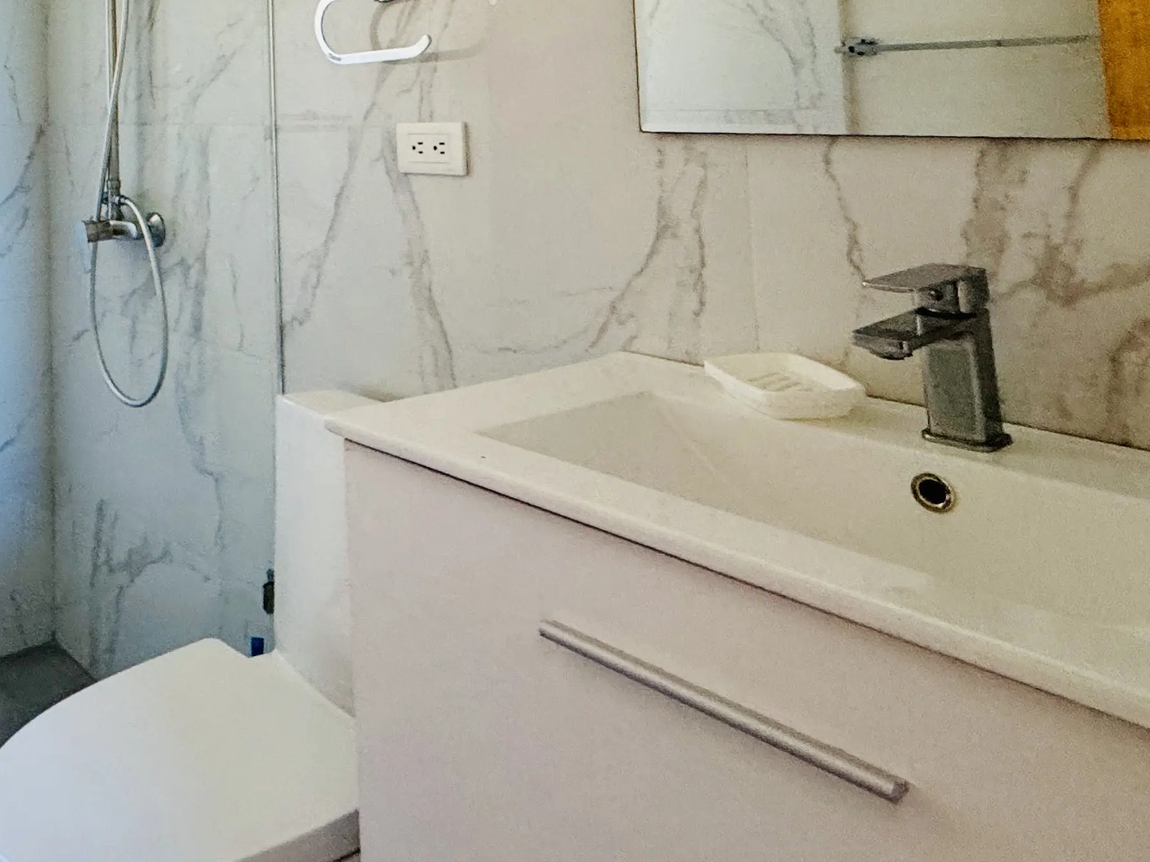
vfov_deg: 39.9
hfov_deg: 49.8
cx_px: 91
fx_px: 1063
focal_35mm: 32
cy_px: 40
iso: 250
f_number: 2.2
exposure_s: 1/99
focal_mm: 2.22
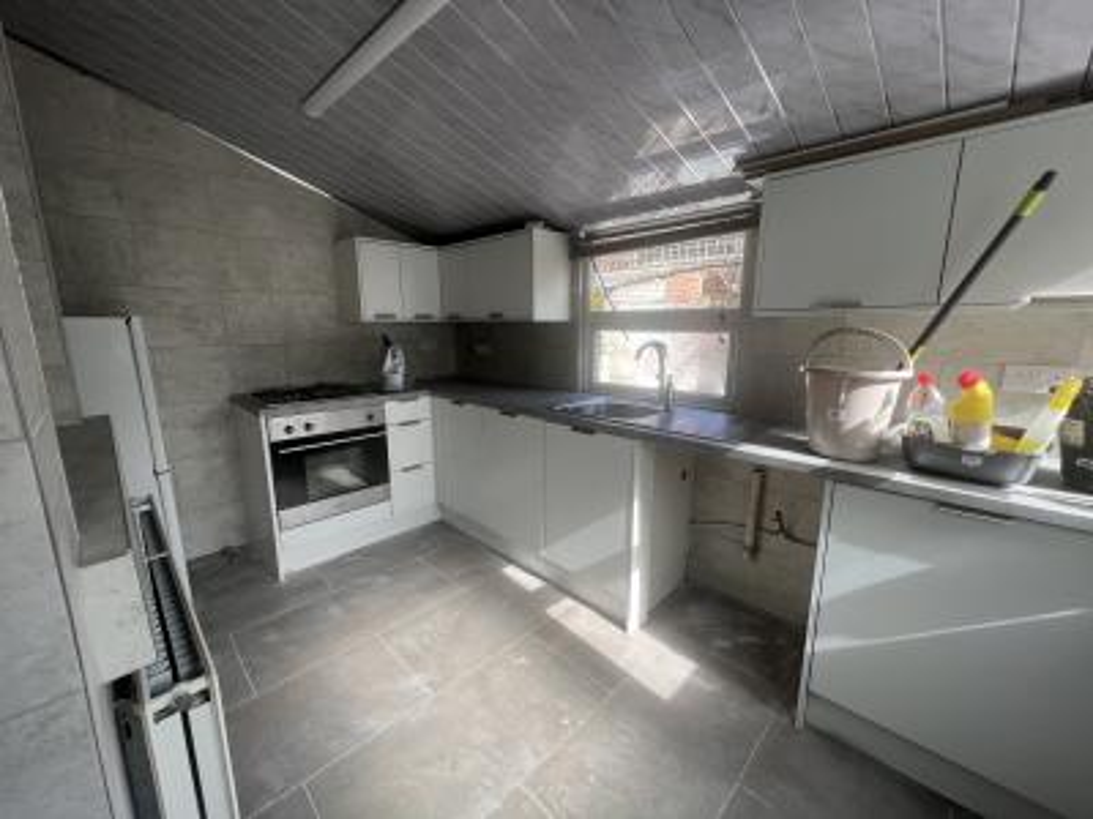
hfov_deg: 106.2
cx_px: 546
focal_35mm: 13
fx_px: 410
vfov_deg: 89.9
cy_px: 410
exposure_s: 1/189
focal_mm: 1.57
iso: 32
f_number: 1.8
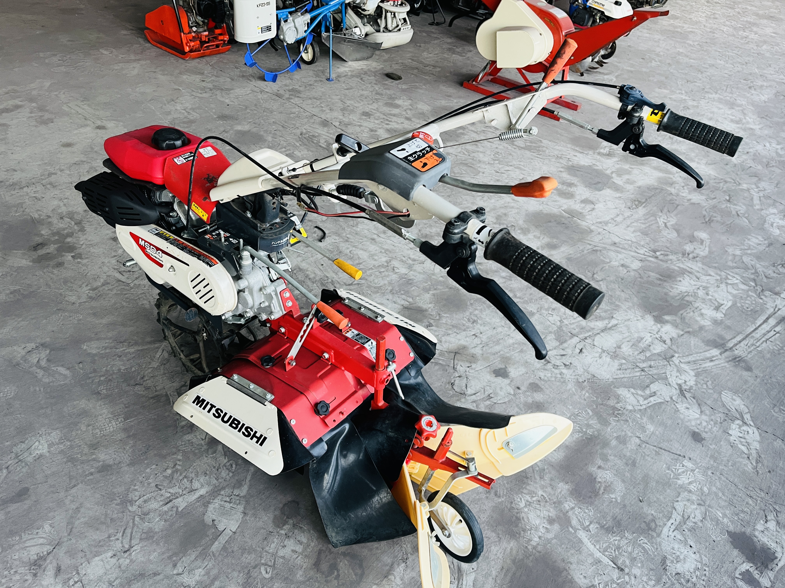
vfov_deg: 53.1
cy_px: 294
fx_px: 590
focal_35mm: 26
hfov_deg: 67.3
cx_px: 392
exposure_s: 1/60
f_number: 1.6
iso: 200
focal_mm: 5.1
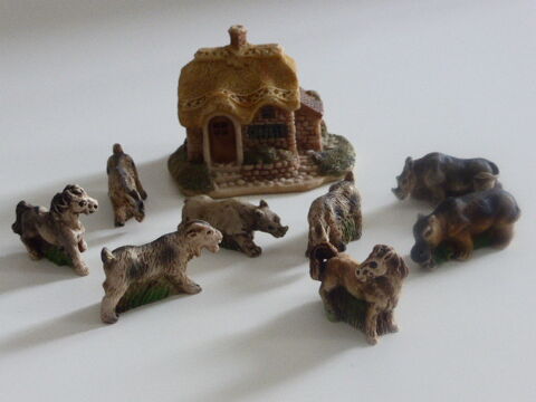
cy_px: 201
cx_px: 268
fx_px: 1006
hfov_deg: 29.8
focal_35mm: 65
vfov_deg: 22.6
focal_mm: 11
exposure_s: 1/50
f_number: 4.8
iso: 400
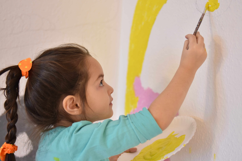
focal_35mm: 58
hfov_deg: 34.7
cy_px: 80
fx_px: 387
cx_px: 120
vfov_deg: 23.6
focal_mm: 35
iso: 1250
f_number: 2.2
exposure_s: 1/80
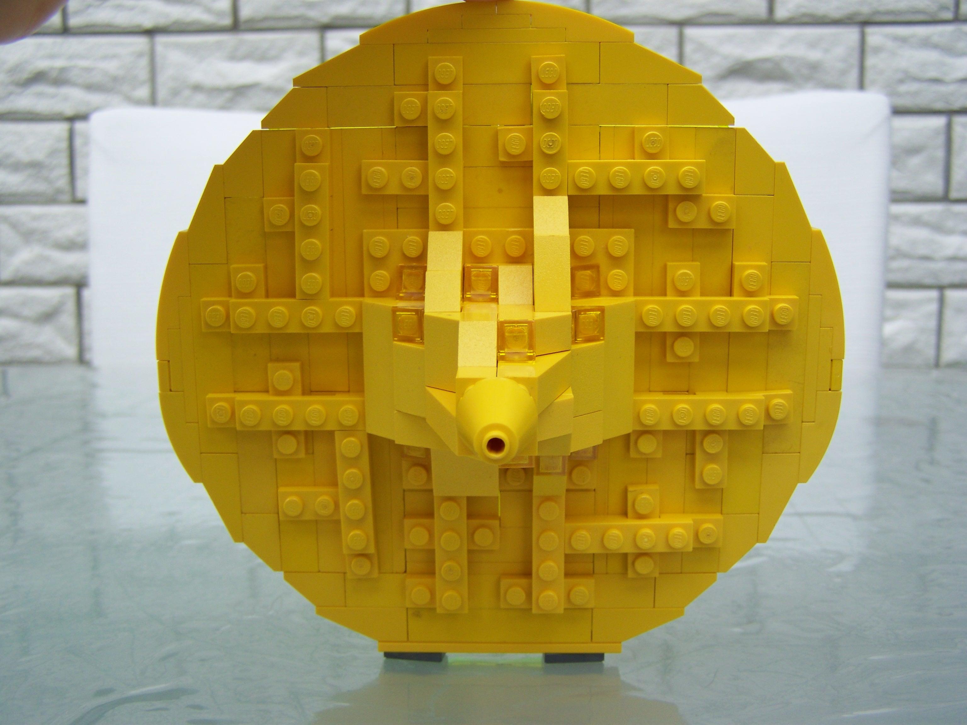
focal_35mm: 38
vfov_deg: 37.7
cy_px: 362
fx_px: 1062
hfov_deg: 49.0
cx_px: 484
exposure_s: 1/160
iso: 64
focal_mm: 6.3
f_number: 2.8
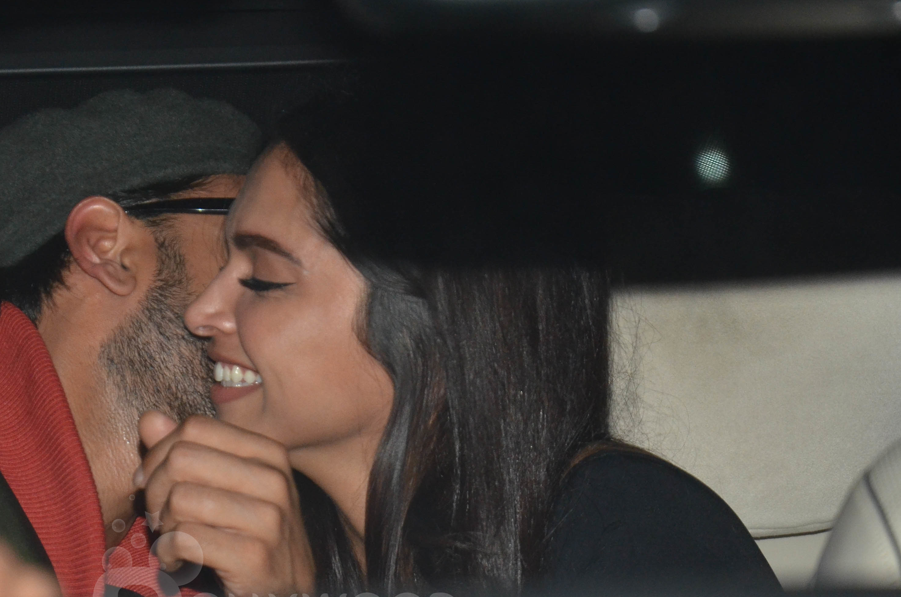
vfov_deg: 5.2
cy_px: 366
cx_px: 279
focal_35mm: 263
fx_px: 6565
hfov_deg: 7.8
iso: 1000
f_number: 5.6
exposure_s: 1/200
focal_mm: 105
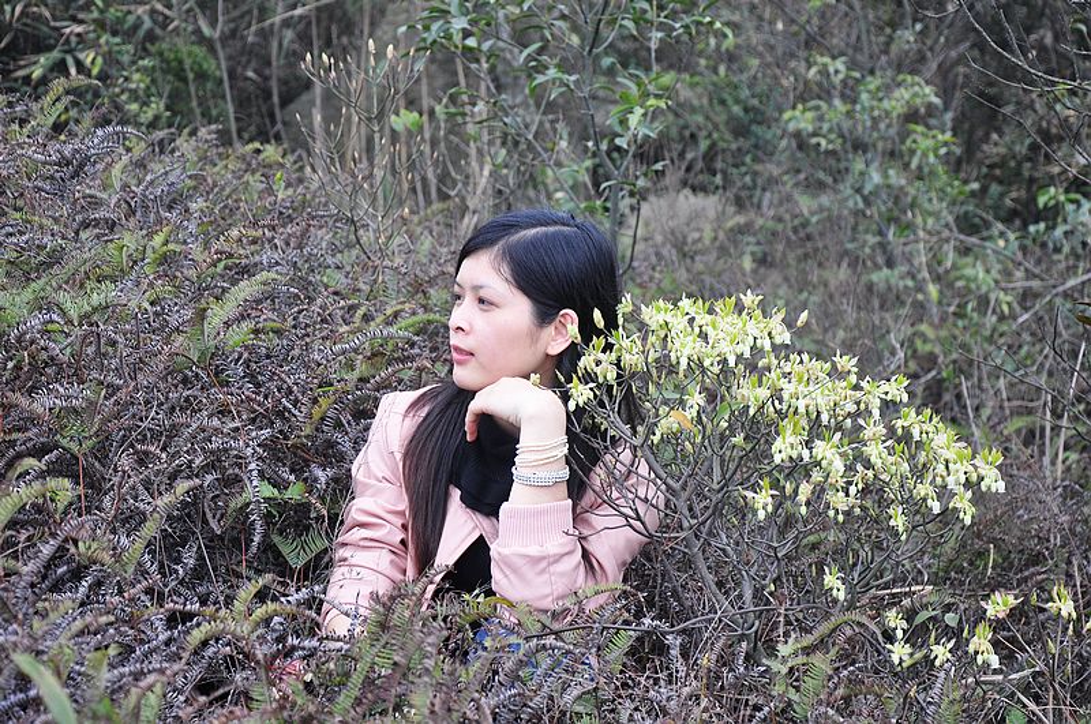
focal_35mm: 93
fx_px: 2814
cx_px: 546
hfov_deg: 21.9
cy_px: 362
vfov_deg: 14.7
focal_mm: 62
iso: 400
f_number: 5.3
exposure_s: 1/100
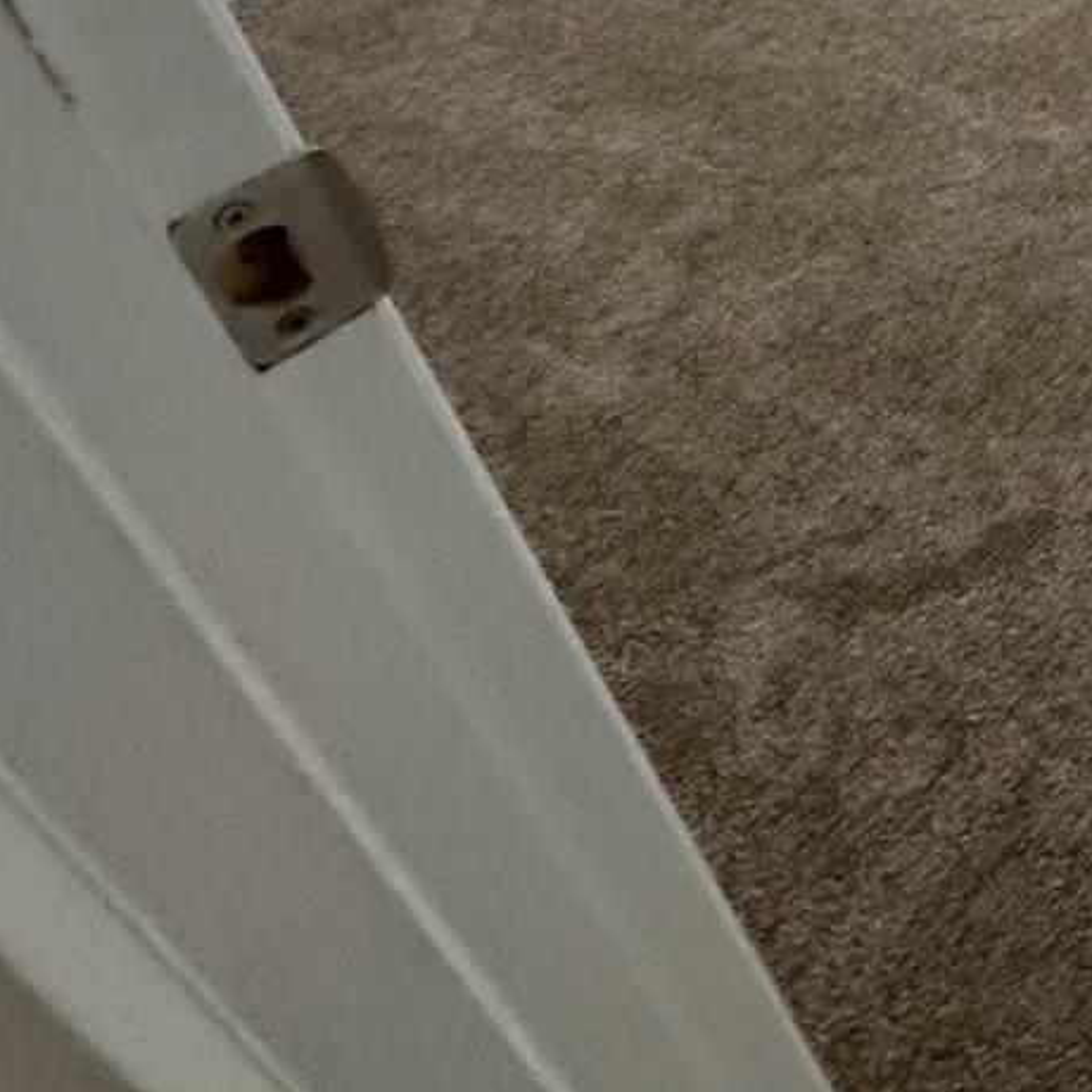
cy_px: -116
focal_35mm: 43
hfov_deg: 25.7
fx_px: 1535
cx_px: 1742
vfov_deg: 33.9
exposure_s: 1/60
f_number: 2.2
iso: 400
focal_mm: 2.22
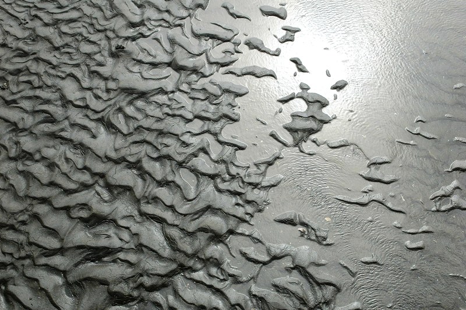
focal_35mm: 60
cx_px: 233
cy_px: 155
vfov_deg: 22.6
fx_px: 776
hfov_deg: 33.4
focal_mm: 40
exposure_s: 1/200
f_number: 14
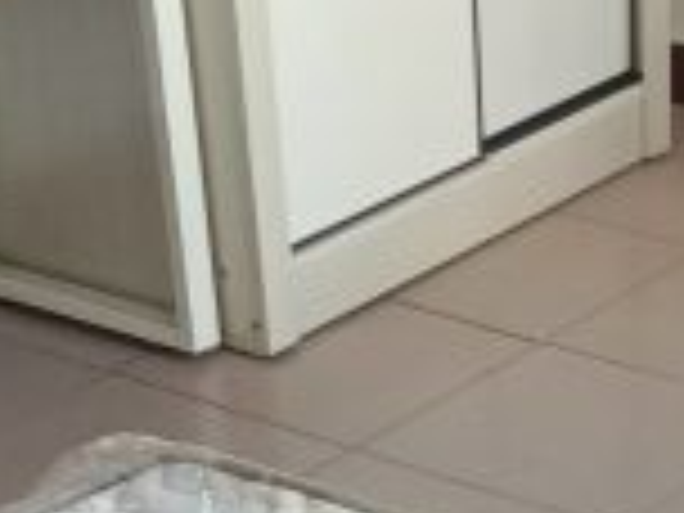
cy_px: 878
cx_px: 666
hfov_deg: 14.7
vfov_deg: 10.6
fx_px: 2608
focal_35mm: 132
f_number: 1.79
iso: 560
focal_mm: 4.71
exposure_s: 1/50
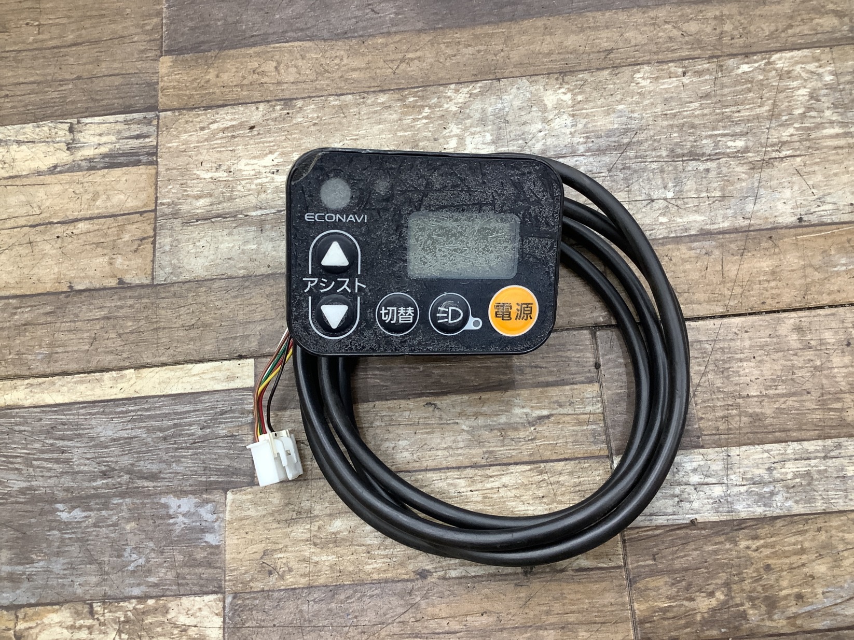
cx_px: 427
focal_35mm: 31
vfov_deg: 45.5
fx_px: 765
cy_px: 320
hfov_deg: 58.3
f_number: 2.4
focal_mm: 3.3
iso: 160
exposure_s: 1/60
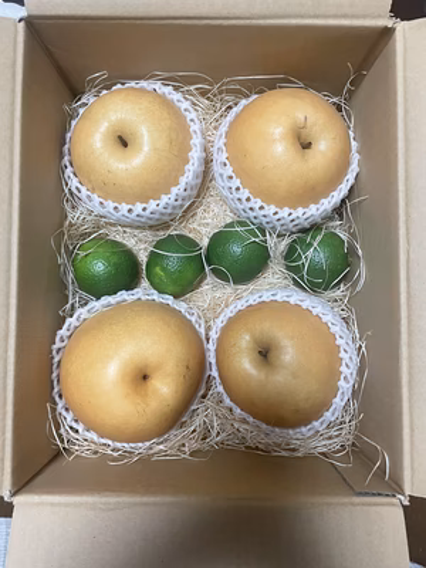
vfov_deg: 67.3
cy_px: 284
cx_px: 213
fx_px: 427
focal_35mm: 26
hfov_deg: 53.1
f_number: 1.6
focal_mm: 4.2
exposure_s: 1/60
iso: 250
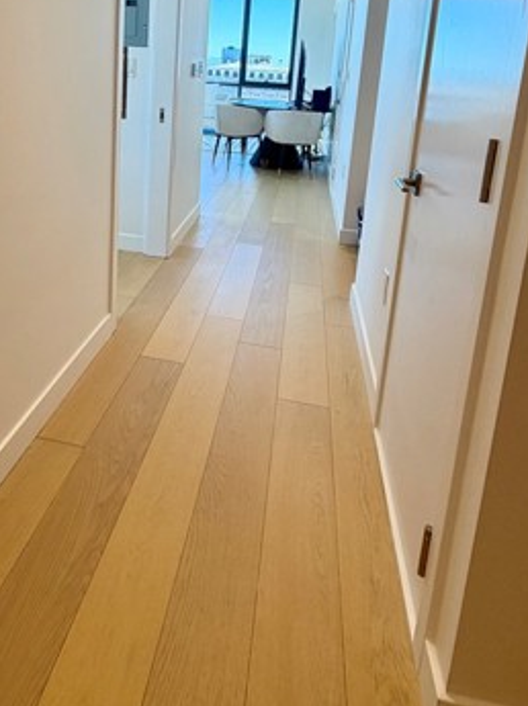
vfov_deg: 62.9
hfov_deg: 52.3
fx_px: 530
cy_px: 166
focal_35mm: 26
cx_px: 192
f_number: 2.2
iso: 64
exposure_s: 1/120
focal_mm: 2.22
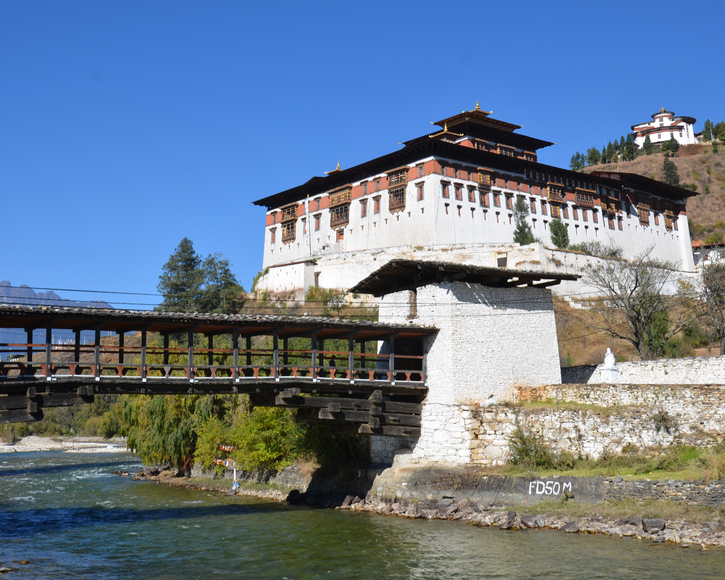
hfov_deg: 38.7
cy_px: 289
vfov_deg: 31.5
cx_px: 316
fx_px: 1030
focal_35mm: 48
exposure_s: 1/250
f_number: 8
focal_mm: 28
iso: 100
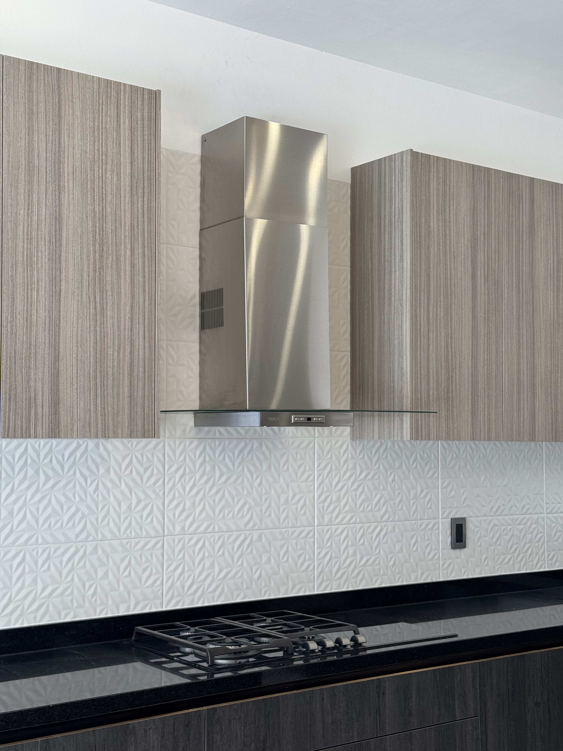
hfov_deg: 30.3
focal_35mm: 48
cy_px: 376
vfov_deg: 39.7
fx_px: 1041
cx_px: 282
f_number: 1.78
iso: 80
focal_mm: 6.76
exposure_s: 1/120
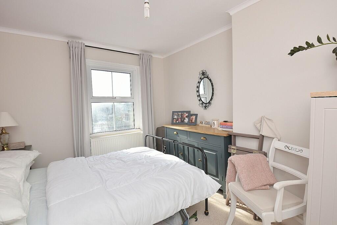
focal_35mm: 16
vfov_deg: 72.1
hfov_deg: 94.9
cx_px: 168
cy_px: 112
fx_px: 155
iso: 100
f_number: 6.3
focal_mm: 11
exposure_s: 1/200
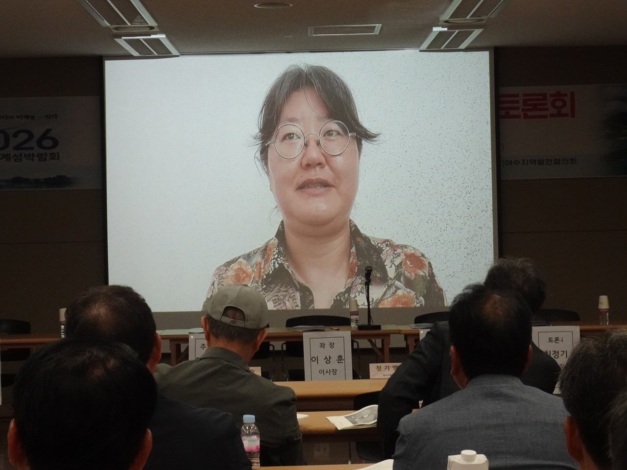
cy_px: 235
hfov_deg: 24.4
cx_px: 314
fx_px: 1449
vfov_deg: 18.4
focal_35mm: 80
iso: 640
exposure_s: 1/80
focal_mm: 12.66
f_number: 5
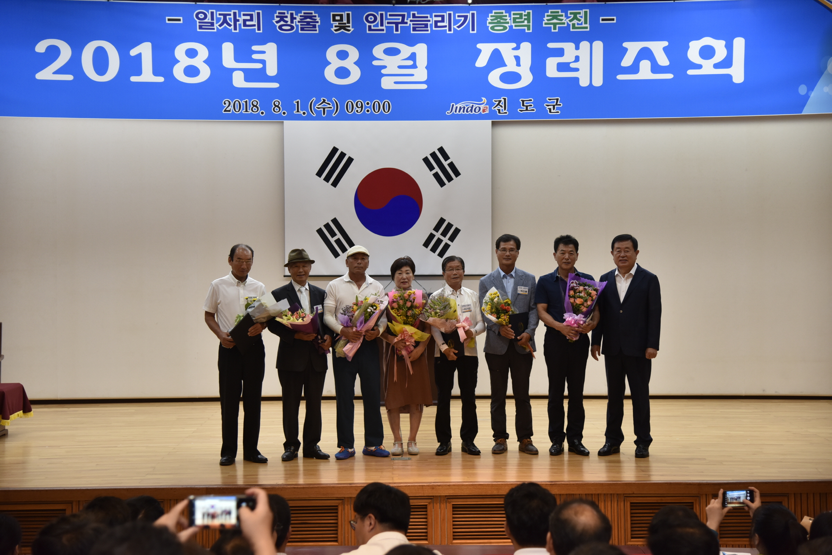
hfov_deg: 32.4
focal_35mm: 62
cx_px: 416
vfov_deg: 21.9
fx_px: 1433
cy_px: 278
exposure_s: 1/125
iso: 800
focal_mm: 62
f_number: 4
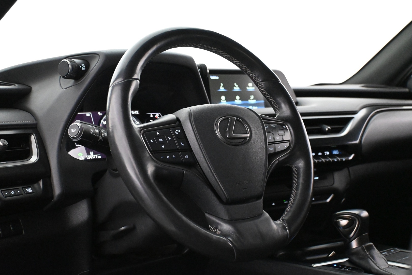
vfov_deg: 28.5
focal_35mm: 47
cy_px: 138
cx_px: 206
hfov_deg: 41.7
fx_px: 541
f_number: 5
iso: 8000
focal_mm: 31.5
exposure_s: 1/60
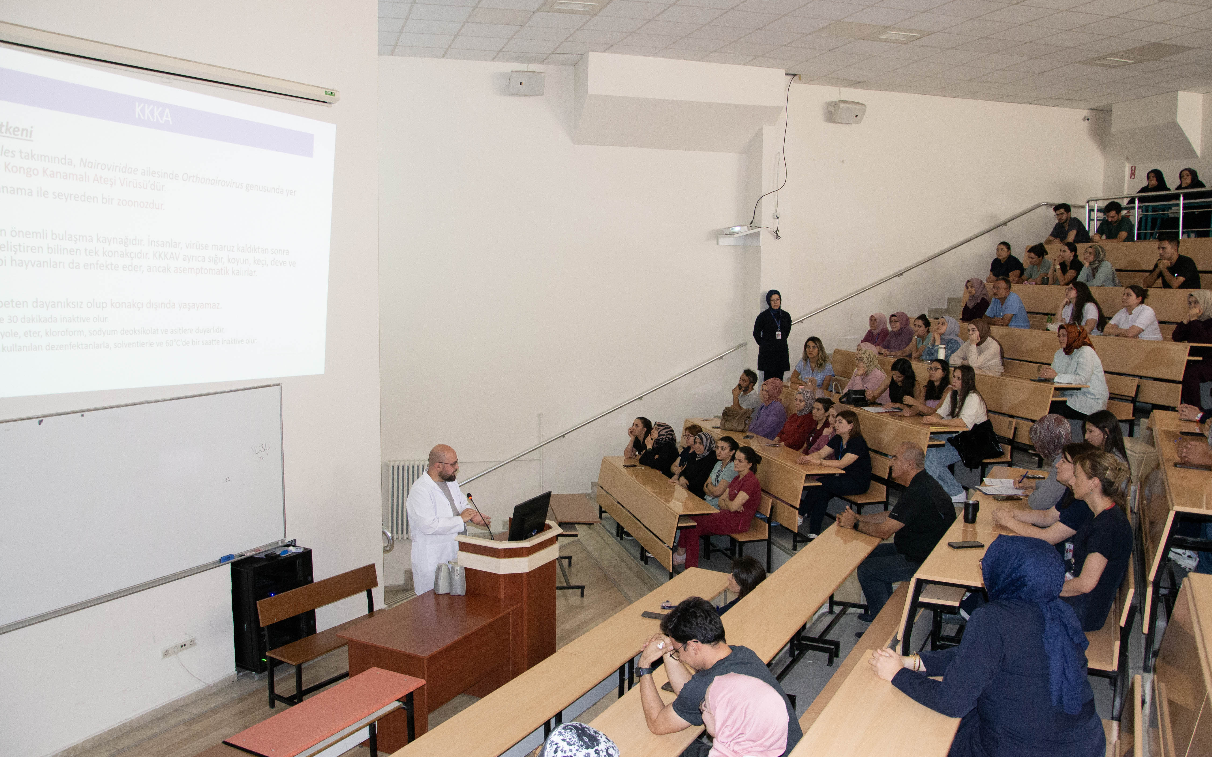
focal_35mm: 28
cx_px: 611
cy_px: 377
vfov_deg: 44.5
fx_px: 925
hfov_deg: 66.5
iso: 2200
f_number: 3.5
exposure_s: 1/60
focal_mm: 18
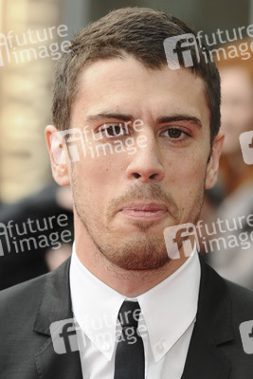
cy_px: 190
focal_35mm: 195
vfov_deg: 10.5
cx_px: 126
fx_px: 2054
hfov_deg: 7.0
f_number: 5
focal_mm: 130
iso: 400
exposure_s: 1/160
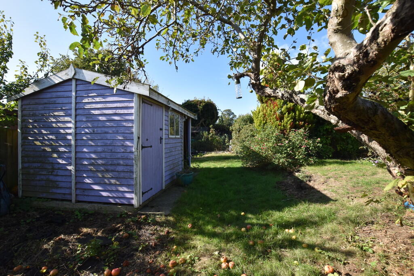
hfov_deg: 100.4
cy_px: 138
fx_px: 173
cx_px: 207
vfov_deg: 77.3
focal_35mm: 15
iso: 280
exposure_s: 1/250
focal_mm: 10
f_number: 8
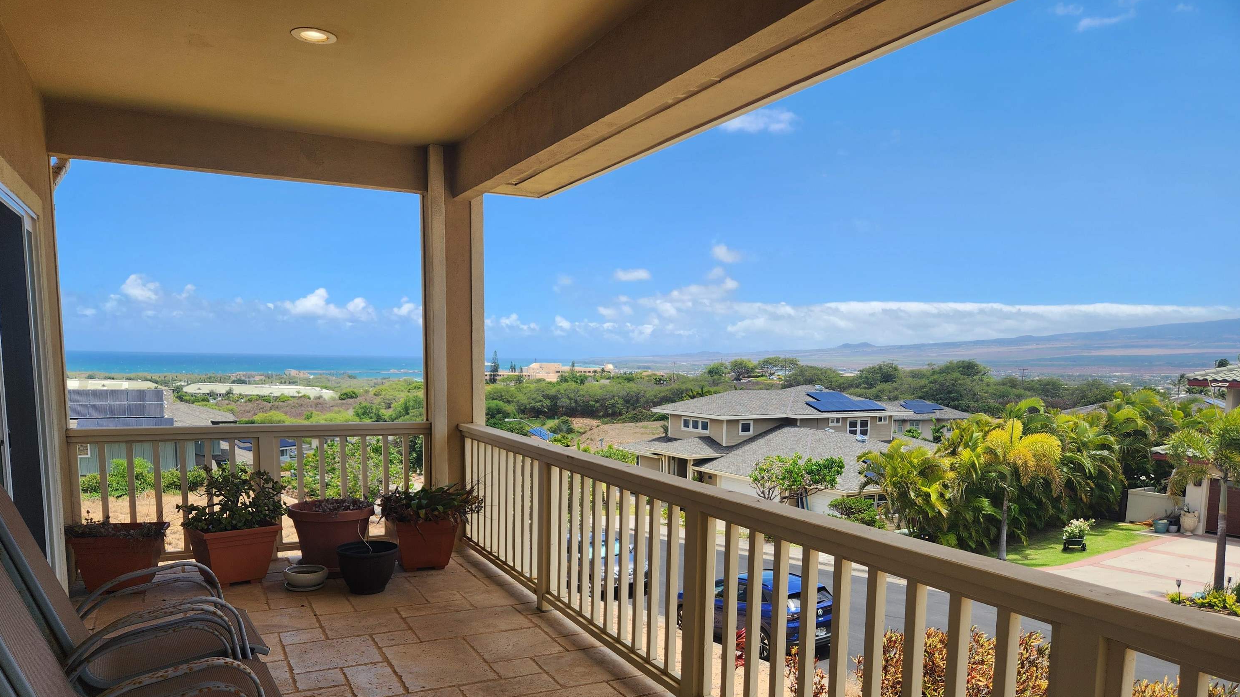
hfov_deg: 71.9
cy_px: 478
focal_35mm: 26
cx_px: 608
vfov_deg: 43.6
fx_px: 855
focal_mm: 5.4
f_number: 1.8
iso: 20
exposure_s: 1/1078
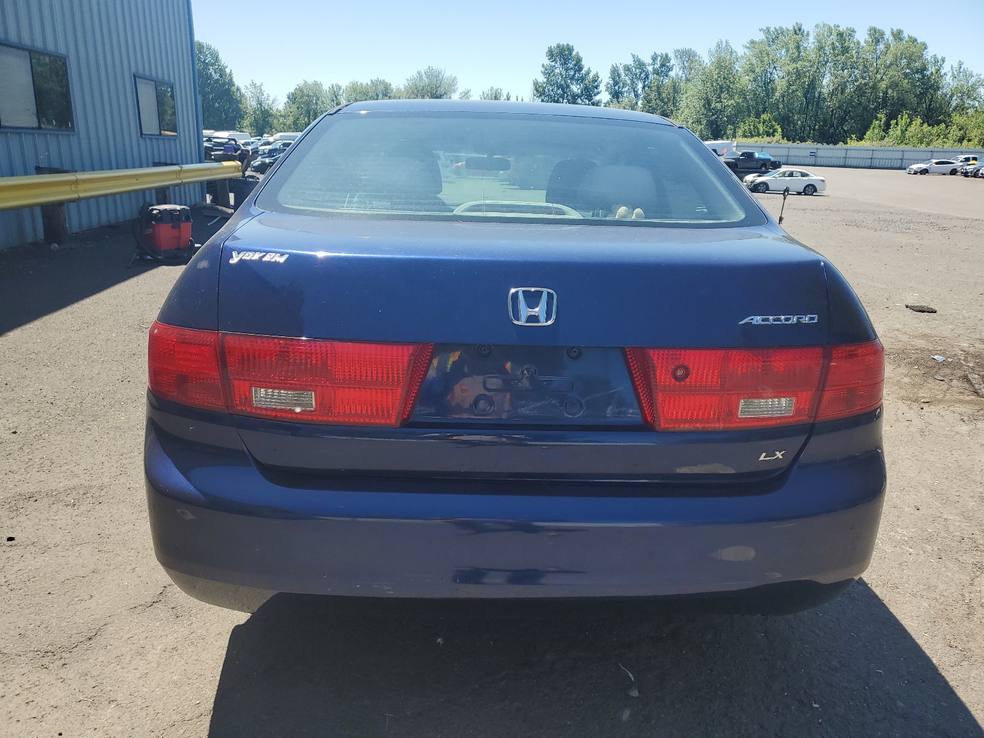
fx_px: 739
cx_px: 492
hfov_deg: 67.3
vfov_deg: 53.1
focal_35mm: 26
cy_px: 369
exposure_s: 1/2000
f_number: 1.5
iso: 50
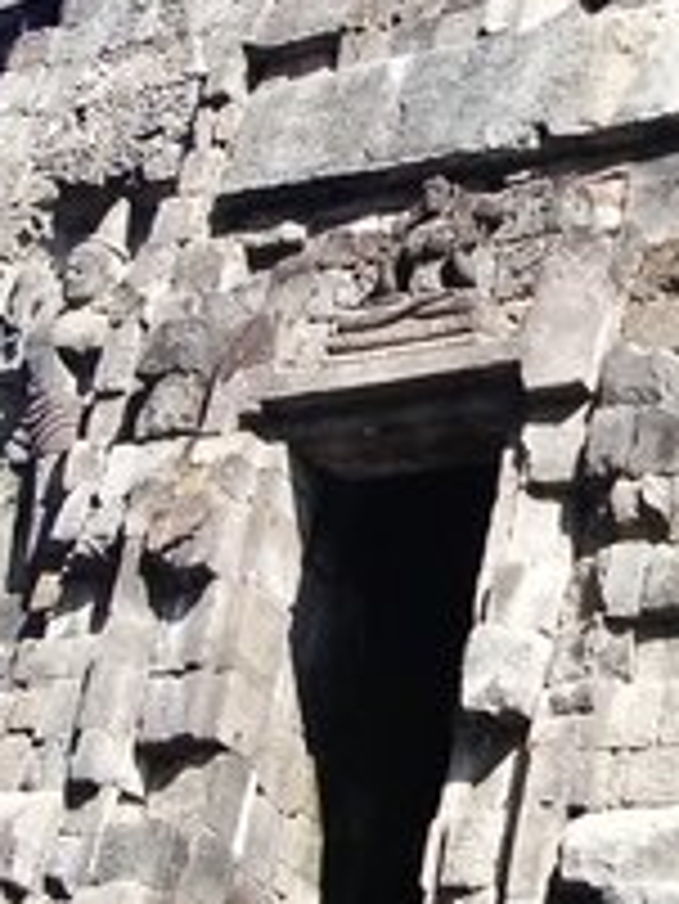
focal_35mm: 87
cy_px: 403
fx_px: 2273
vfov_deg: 22.5
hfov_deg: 16.7
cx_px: 661
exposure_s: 1/400
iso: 80
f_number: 2.6
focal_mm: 5.8
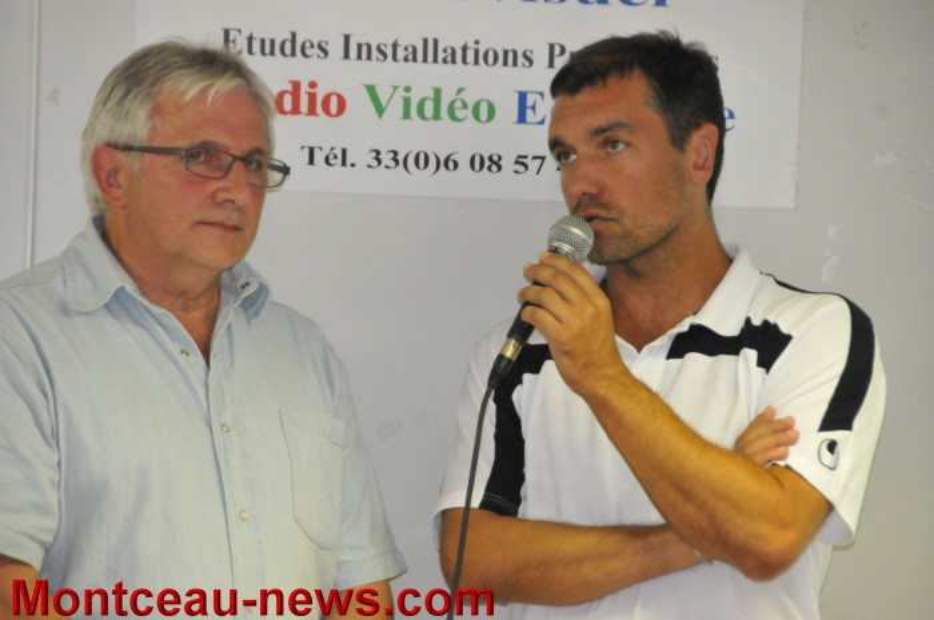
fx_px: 5831
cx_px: 467
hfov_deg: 9.2
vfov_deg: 6.1
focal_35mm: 225
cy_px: 310
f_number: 6.3
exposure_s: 1/125
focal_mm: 150
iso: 3200
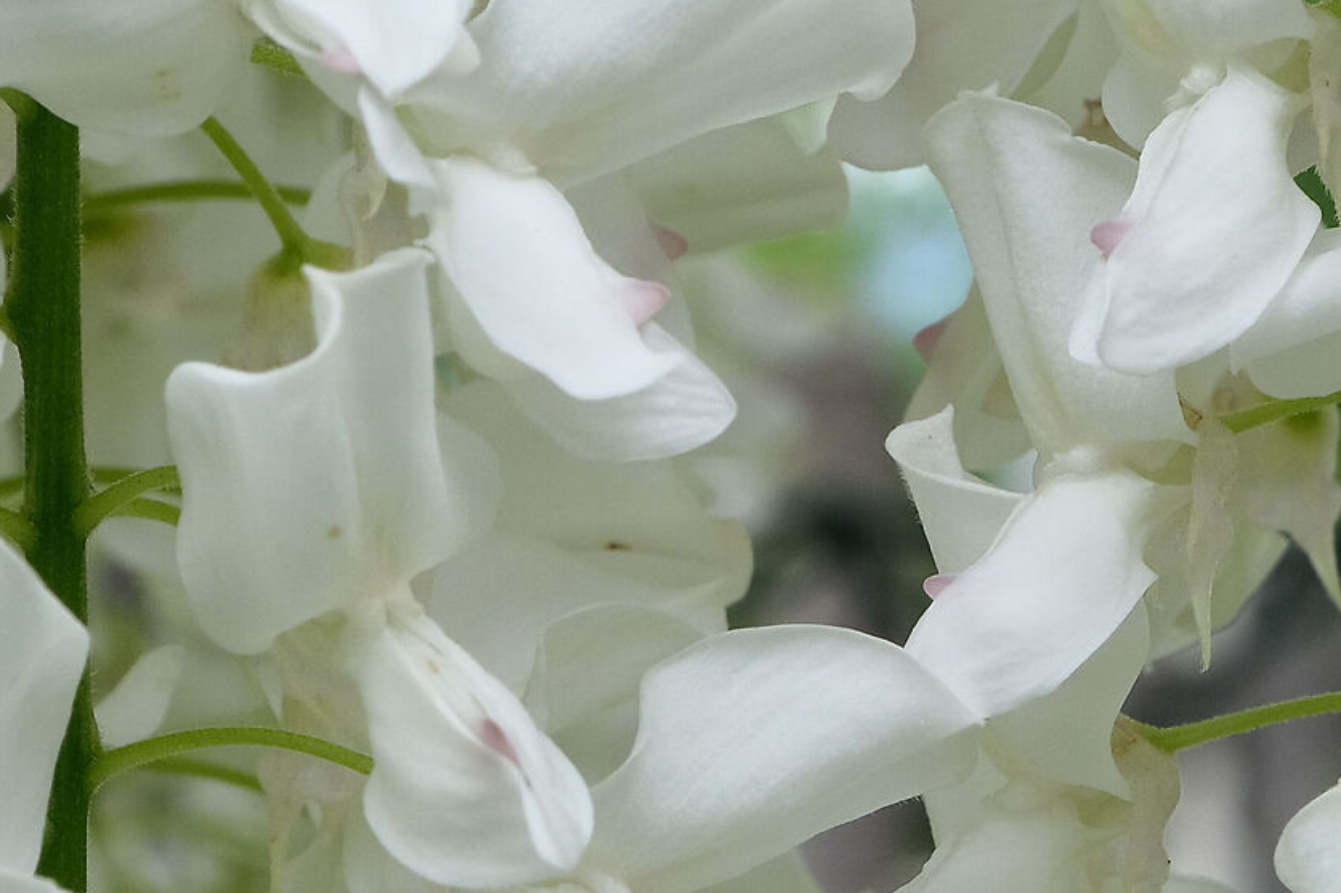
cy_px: 702
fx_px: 5772
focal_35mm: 155
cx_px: 996
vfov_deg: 8.8
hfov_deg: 13.2
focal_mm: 35.8
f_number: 13
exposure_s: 1/52
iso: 640
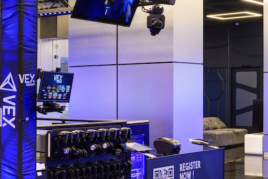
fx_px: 596
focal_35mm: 80
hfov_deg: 22.4
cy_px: 111
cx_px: -89
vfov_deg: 17.0
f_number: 7.1
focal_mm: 29
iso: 100
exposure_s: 1/1.67
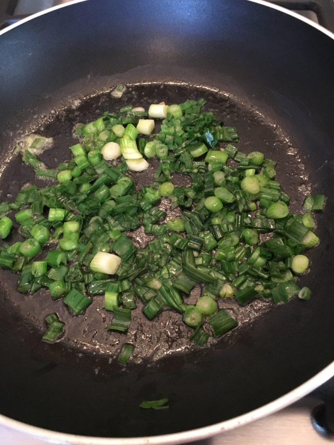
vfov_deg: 61.7
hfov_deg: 48.2
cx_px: 167
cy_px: 222
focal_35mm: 29
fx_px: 373
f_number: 2.2
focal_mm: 4.15
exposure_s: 1/15
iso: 320
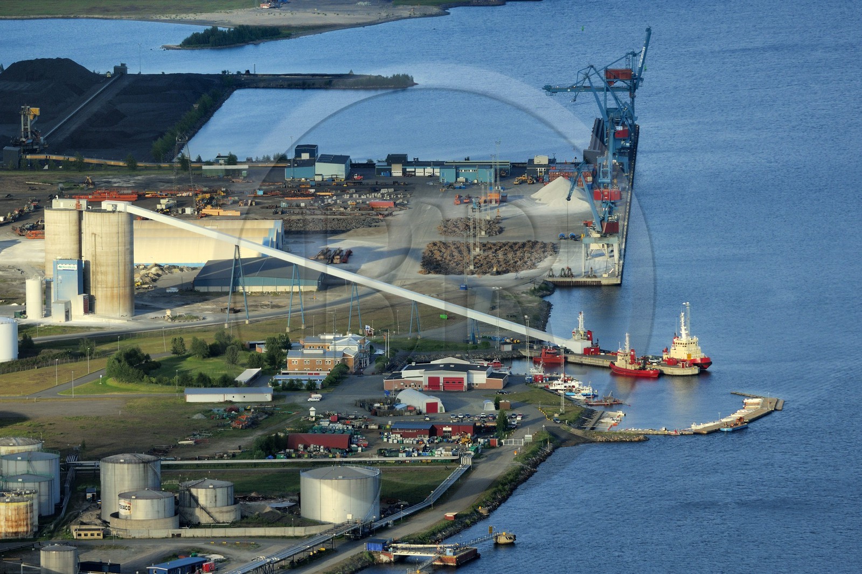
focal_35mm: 210
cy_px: 287
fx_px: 5027
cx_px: 431
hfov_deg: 9.8
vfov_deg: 6.5
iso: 100
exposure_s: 1/1500
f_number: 2.8
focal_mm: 140
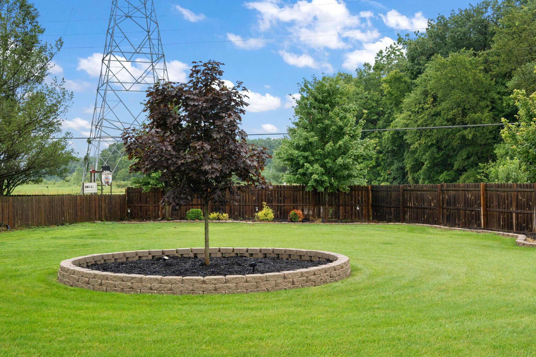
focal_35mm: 46
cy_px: 178
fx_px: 685
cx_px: 268
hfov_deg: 42.7
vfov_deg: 29.2
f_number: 8
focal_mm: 31
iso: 640
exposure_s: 1/60
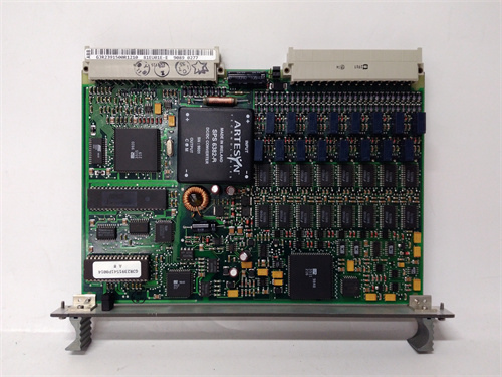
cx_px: 251
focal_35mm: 27
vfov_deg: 51.4
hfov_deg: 65.3
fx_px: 392
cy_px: 188
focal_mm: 3.79
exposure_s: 1/33
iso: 277
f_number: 2
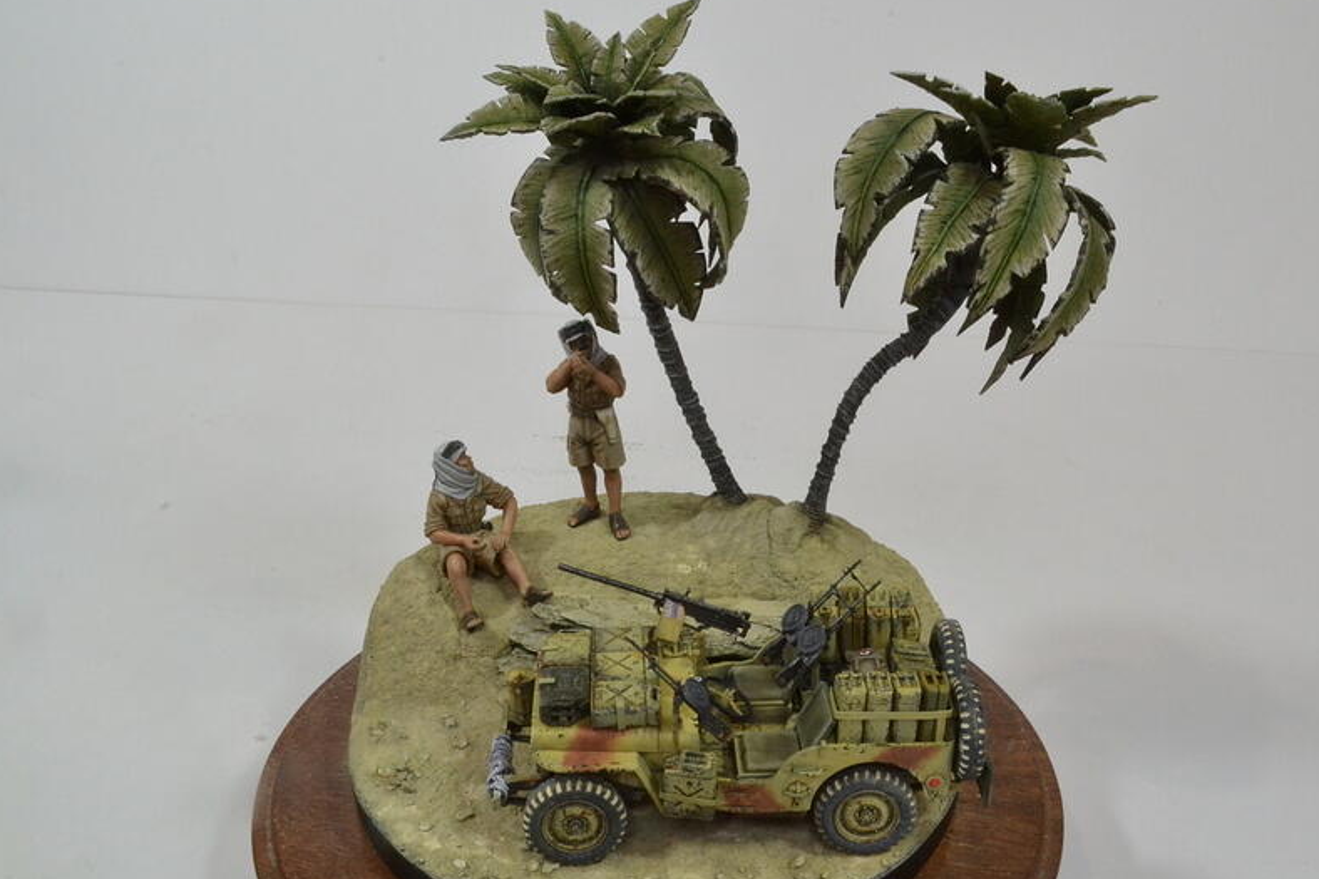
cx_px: 686
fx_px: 1429
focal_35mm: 39
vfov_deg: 34.1
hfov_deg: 49.5
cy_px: 520
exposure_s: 1/10
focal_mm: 20
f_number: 25
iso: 1600
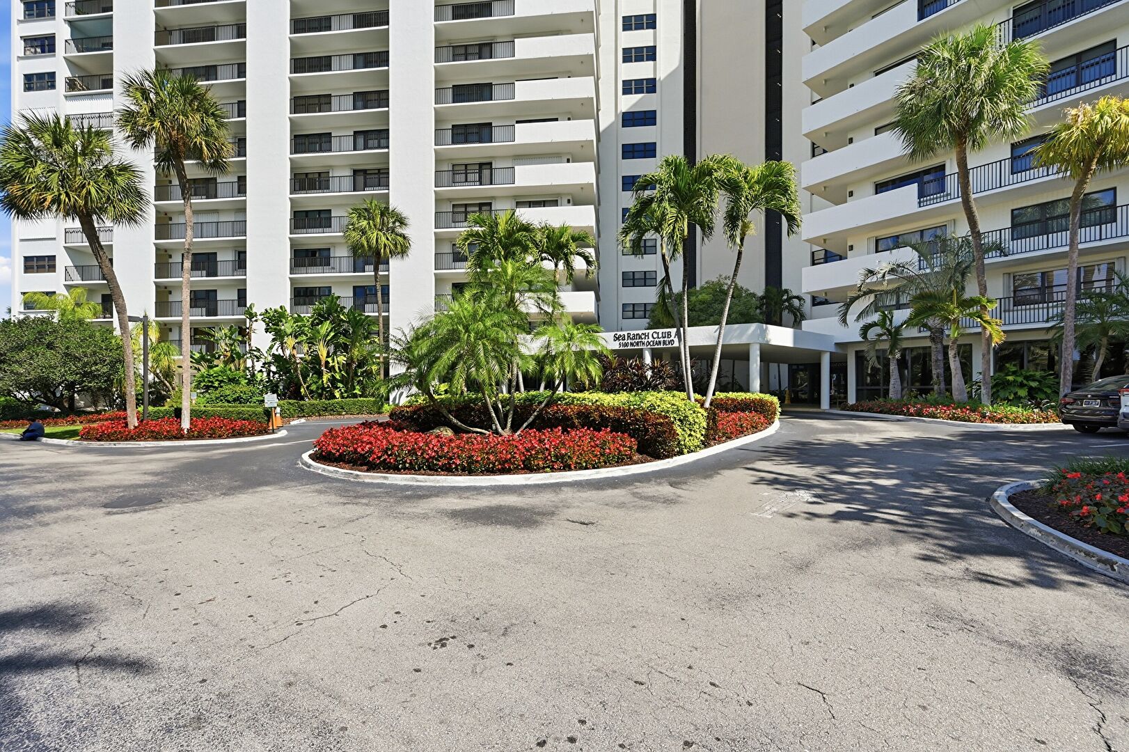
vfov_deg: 75.5
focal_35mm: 16
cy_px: 376
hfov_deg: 98.6
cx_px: 564
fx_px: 486
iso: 800
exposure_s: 1/8000
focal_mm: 15.5
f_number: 8
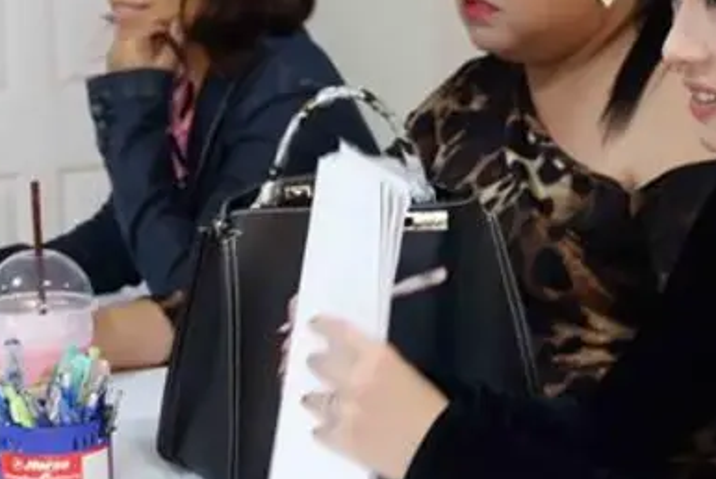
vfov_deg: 12.8
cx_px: 525
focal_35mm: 107
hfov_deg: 19.0
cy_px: 152
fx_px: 2130
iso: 3200
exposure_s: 1/30
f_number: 5
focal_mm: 35.5
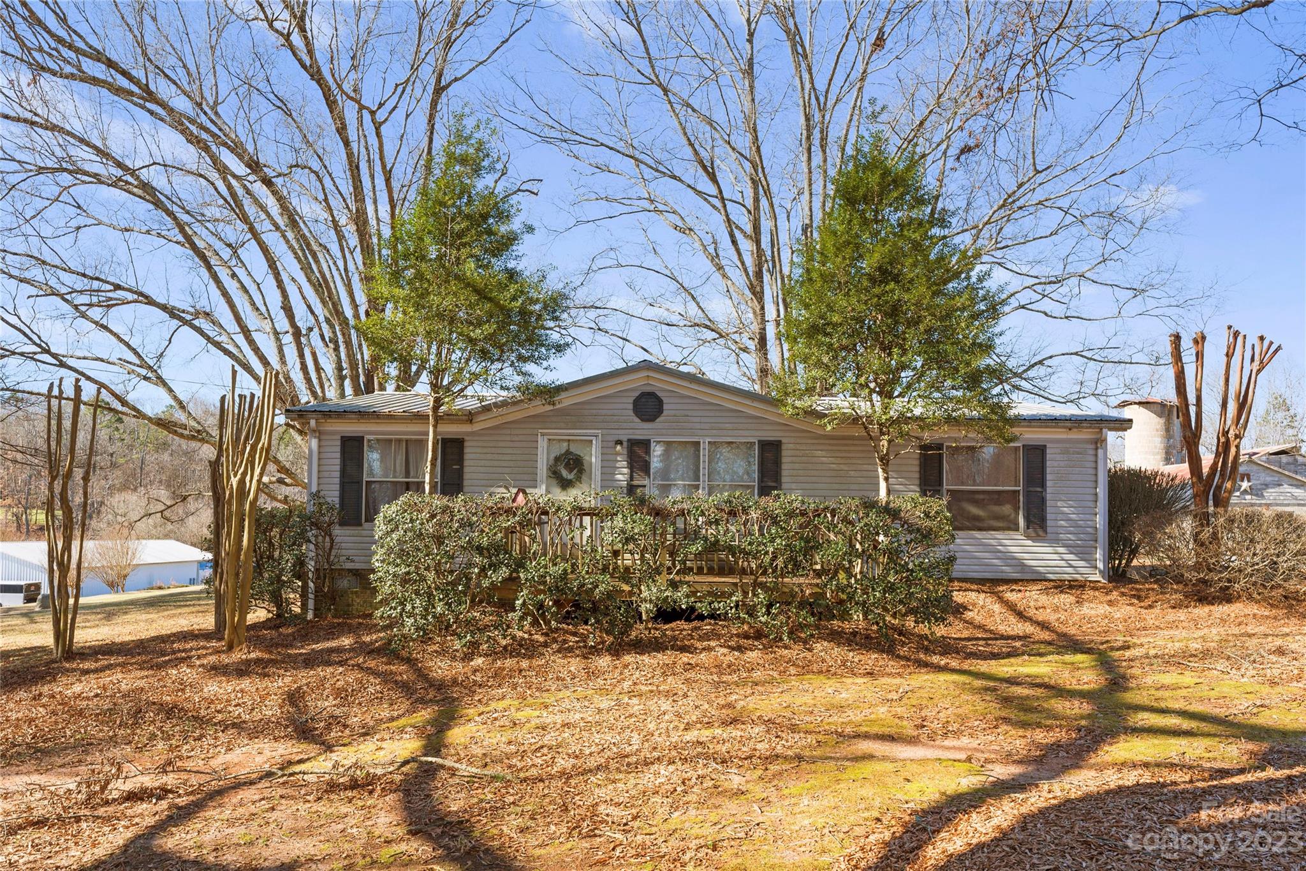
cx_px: 653
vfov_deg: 53.1
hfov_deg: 73.7
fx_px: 871
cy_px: 436
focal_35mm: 24
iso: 320
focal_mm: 24
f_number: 8
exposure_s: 1/80
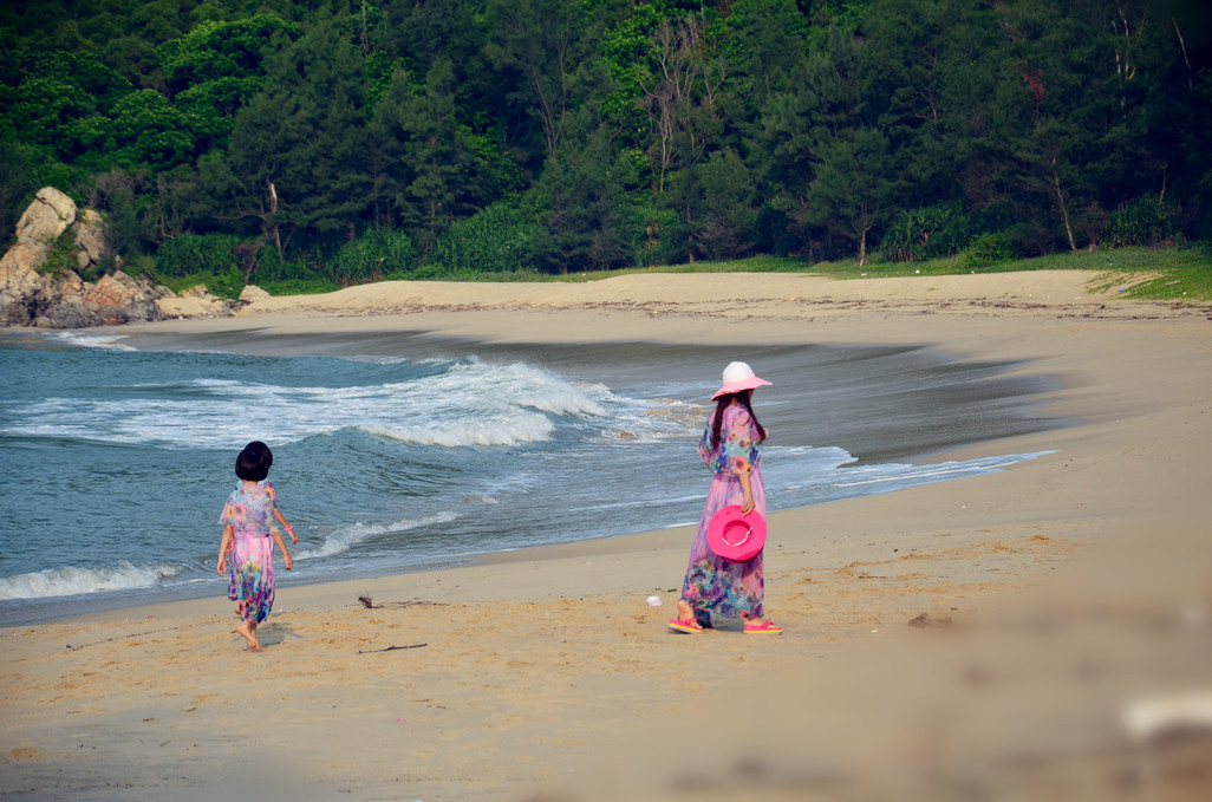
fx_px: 5290
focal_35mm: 158
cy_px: 401
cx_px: 606
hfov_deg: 13.1
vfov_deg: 8.7
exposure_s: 1/320
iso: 100
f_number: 5.6
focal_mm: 105
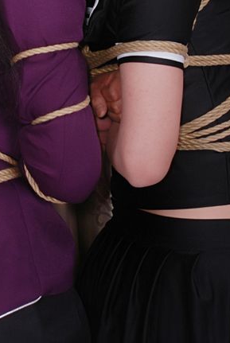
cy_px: 114
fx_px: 1860
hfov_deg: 7.1
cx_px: 15
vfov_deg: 10.5
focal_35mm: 195
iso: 100
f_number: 10
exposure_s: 1/8
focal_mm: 35
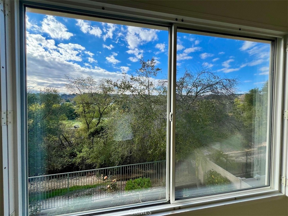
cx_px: 144
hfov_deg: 106.2
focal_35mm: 13
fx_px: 108
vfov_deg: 89.9
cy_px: 108
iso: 32
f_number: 1.8
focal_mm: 1.57
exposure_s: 1/641
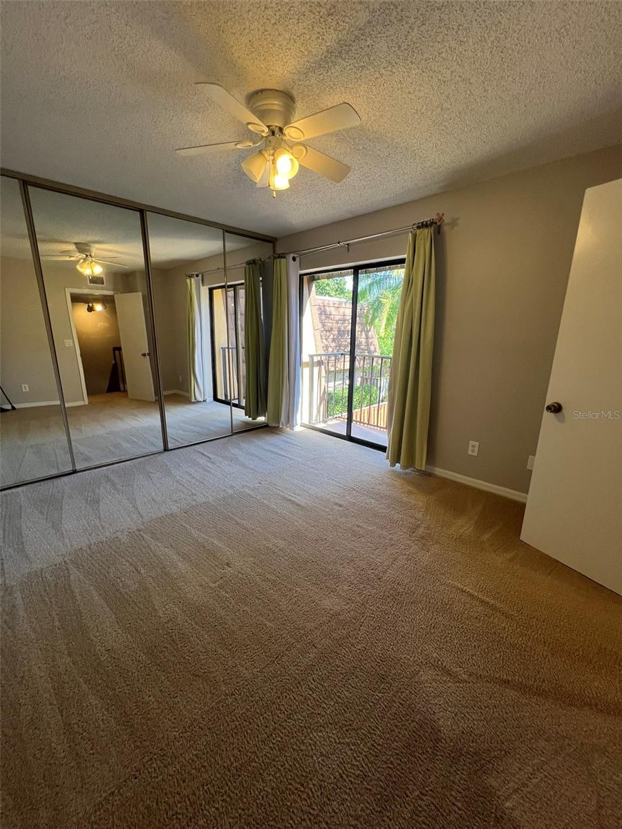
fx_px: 311
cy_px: 414
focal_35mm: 13
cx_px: 311
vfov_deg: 106.2
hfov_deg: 89.9
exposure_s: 1/120
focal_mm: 1.57
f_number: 1.8
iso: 80
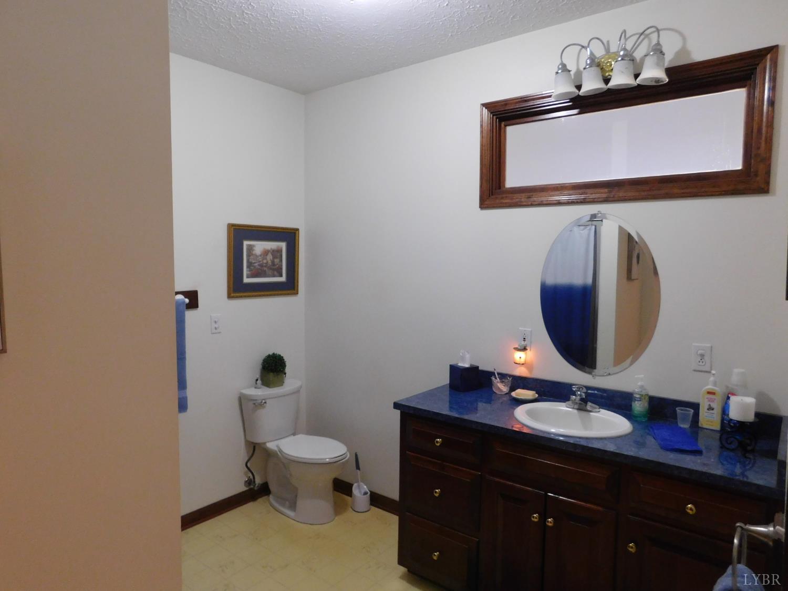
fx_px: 524
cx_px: 394
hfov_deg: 73.9
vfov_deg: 58.9
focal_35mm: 23
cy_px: 296
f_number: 3
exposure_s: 1/30
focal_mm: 4
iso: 400
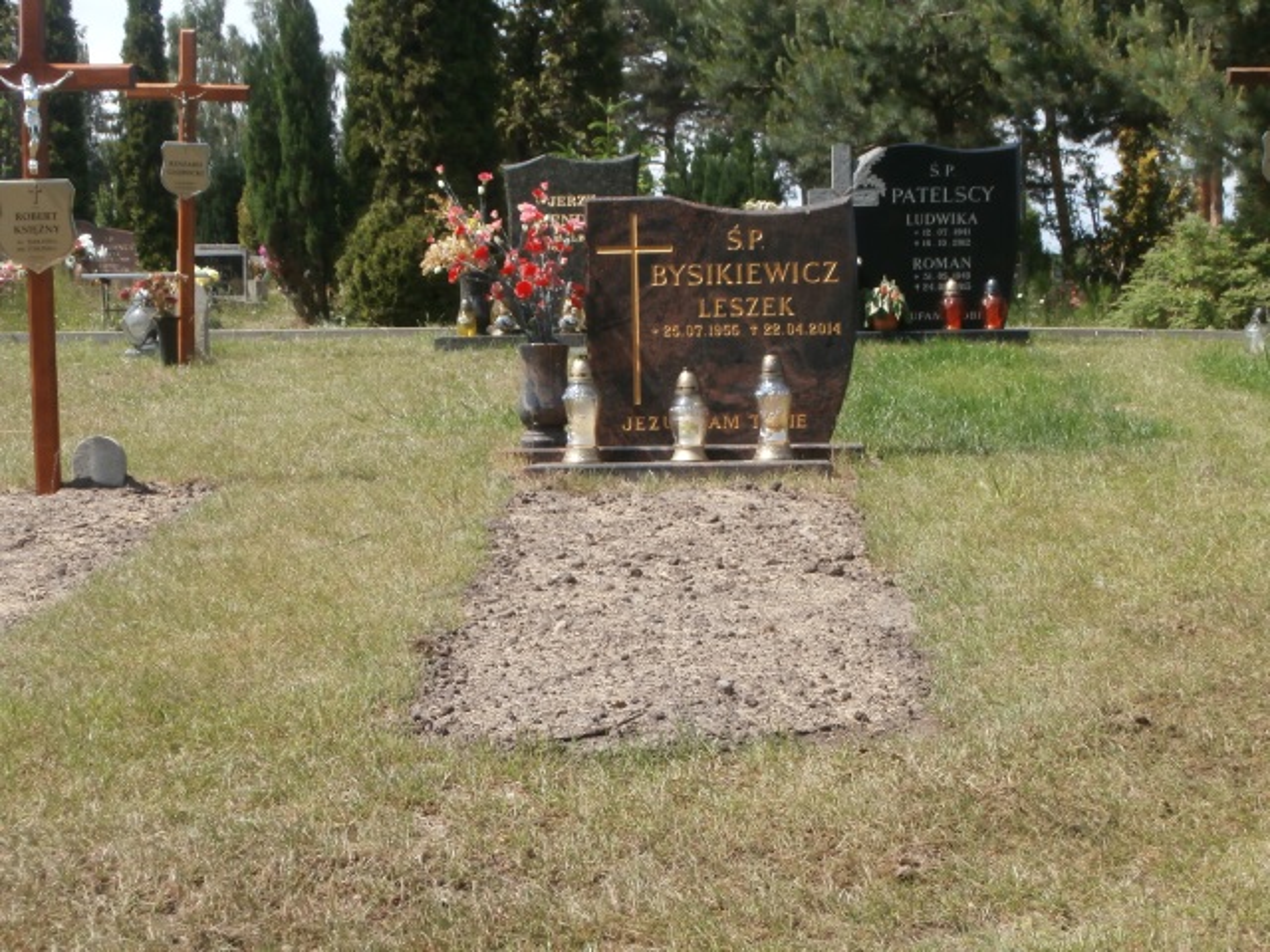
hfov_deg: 40.4
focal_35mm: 47
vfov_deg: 30.9
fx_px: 1724
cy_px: 476
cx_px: 635
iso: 125
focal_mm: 8.29
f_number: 4.2
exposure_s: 1/500
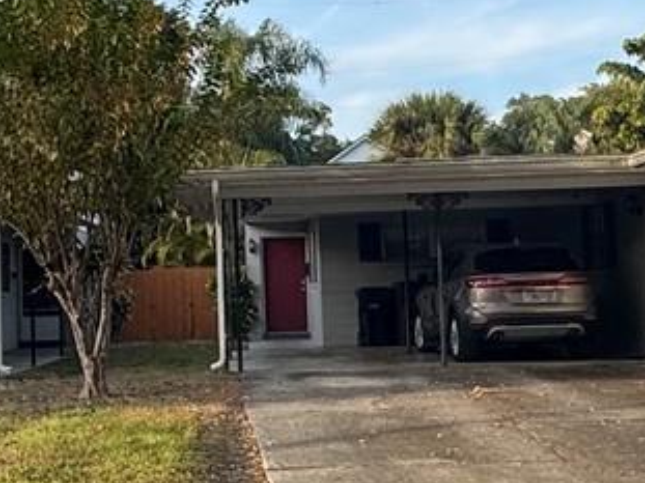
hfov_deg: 26.8
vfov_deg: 20.4
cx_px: 189
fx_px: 1341
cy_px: 216
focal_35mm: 72
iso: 50
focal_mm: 2.22
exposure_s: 1/544
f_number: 2.2
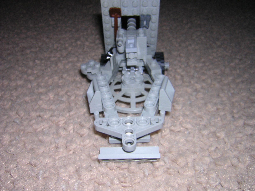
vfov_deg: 39.7
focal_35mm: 36
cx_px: 128
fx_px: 265
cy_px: 96
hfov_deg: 51.4
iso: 100
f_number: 5.2
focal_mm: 4.7
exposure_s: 1/60.1
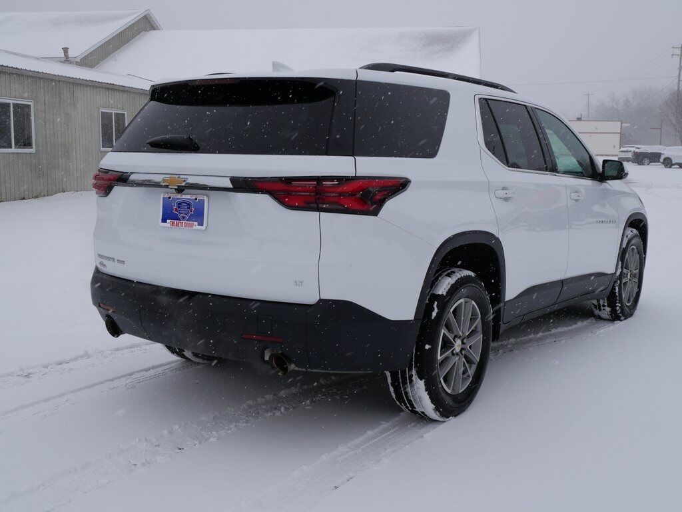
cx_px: 341
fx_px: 788
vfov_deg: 36.0
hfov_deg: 46.8
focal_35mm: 40
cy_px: 256
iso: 200
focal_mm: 20
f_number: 8
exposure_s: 1/250
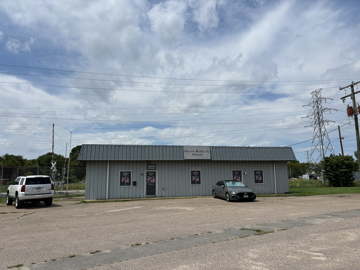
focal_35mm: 26
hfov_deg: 67.3
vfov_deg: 53.1
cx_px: 180
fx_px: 270
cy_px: 135
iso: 50
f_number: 1.6
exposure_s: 1/7692
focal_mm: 5.96
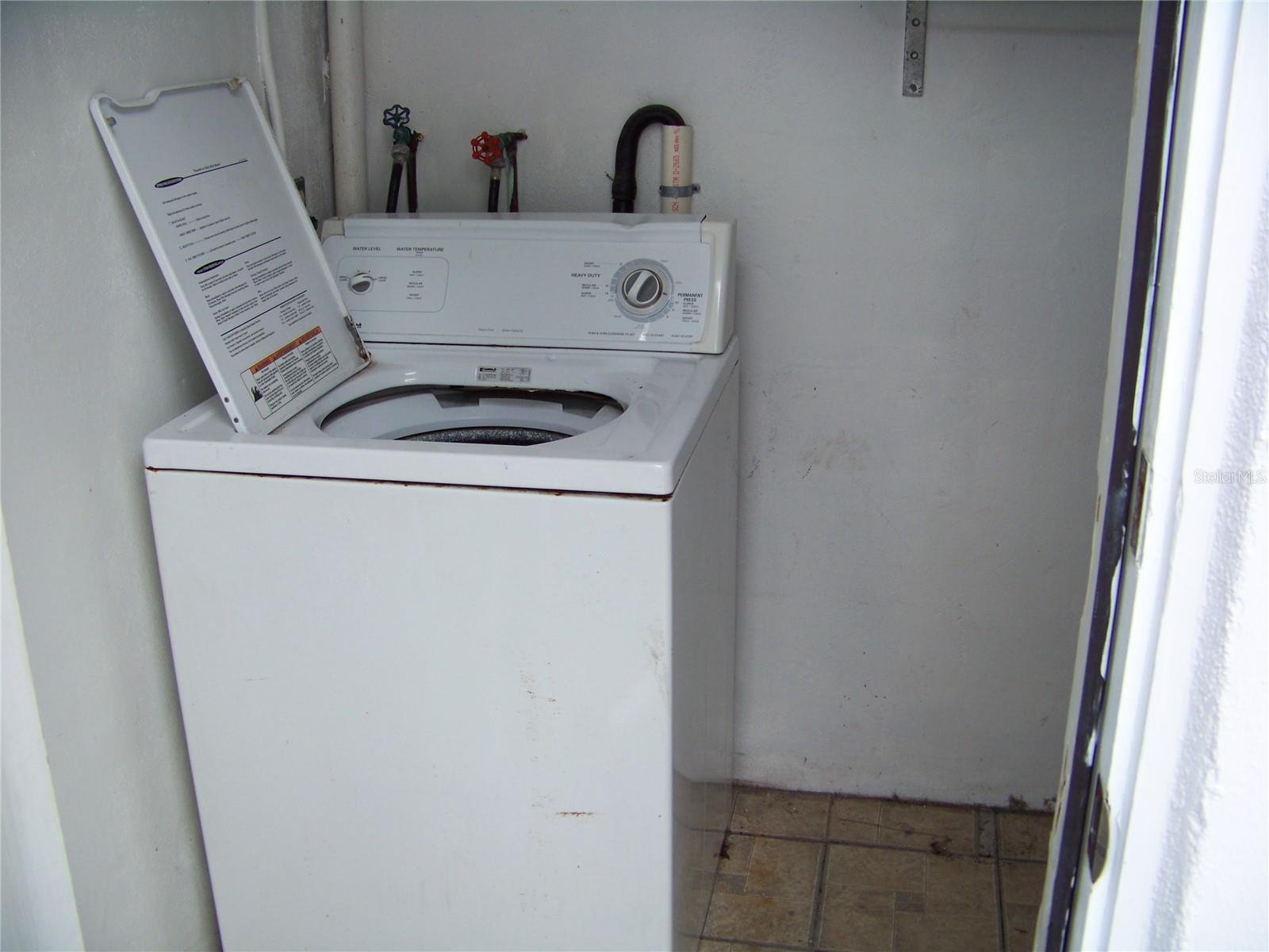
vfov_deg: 39.7
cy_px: 476
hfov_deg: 51.4
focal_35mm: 36
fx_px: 1320
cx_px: 634
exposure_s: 1/80
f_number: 2.8
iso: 67
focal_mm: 5.85
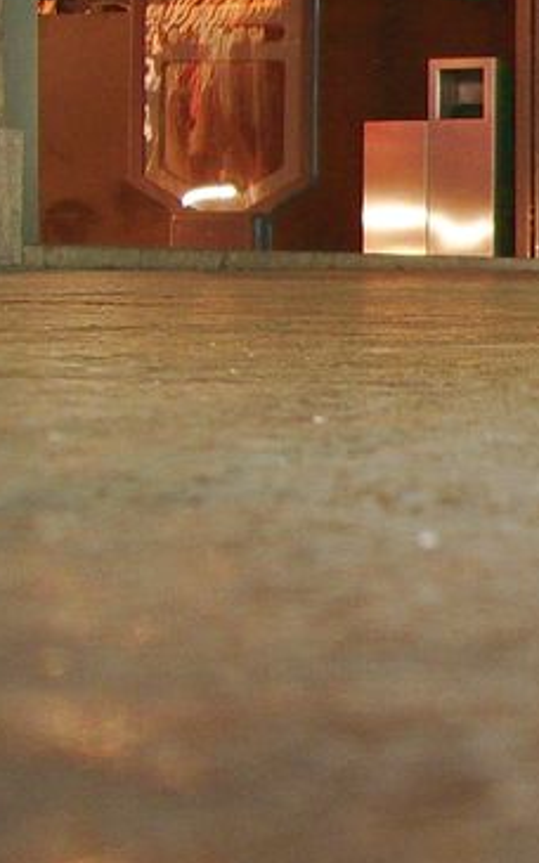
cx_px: 1123
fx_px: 2445
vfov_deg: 19.9
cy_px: 227
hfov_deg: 11.2
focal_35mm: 104
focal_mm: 5.8
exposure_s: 1/6
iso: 100
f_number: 2.6
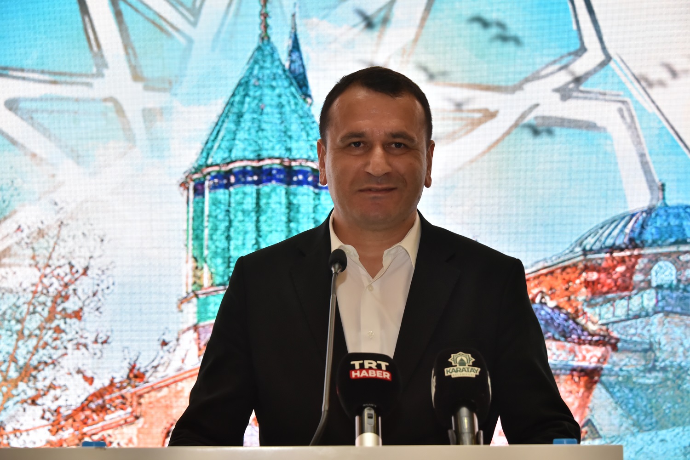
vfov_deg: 15.2
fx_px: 1725
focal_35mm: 90
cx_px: 345
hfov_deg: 22.6
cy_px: 230
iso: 2000
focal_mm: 90
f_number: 7.1
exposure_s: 1/60
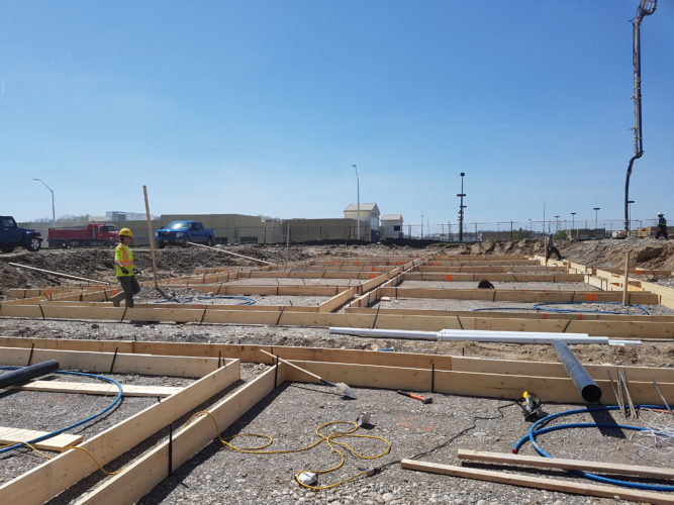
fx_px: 506
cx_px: 337
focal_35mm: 26
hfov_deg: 67.3
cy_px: 252
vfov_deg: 53.0
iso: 50
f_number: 1.7
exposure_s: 1/4432
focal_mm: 4.2
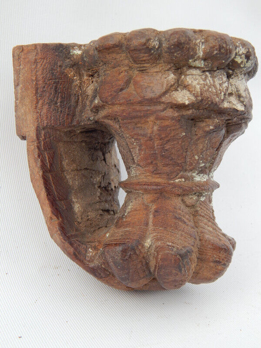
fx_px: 553
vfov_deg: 34.9
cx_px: 130
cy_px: 174
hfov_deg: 26.6
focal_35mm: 55
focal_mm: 9.7
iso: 125
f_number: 3.8
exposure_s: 1/200
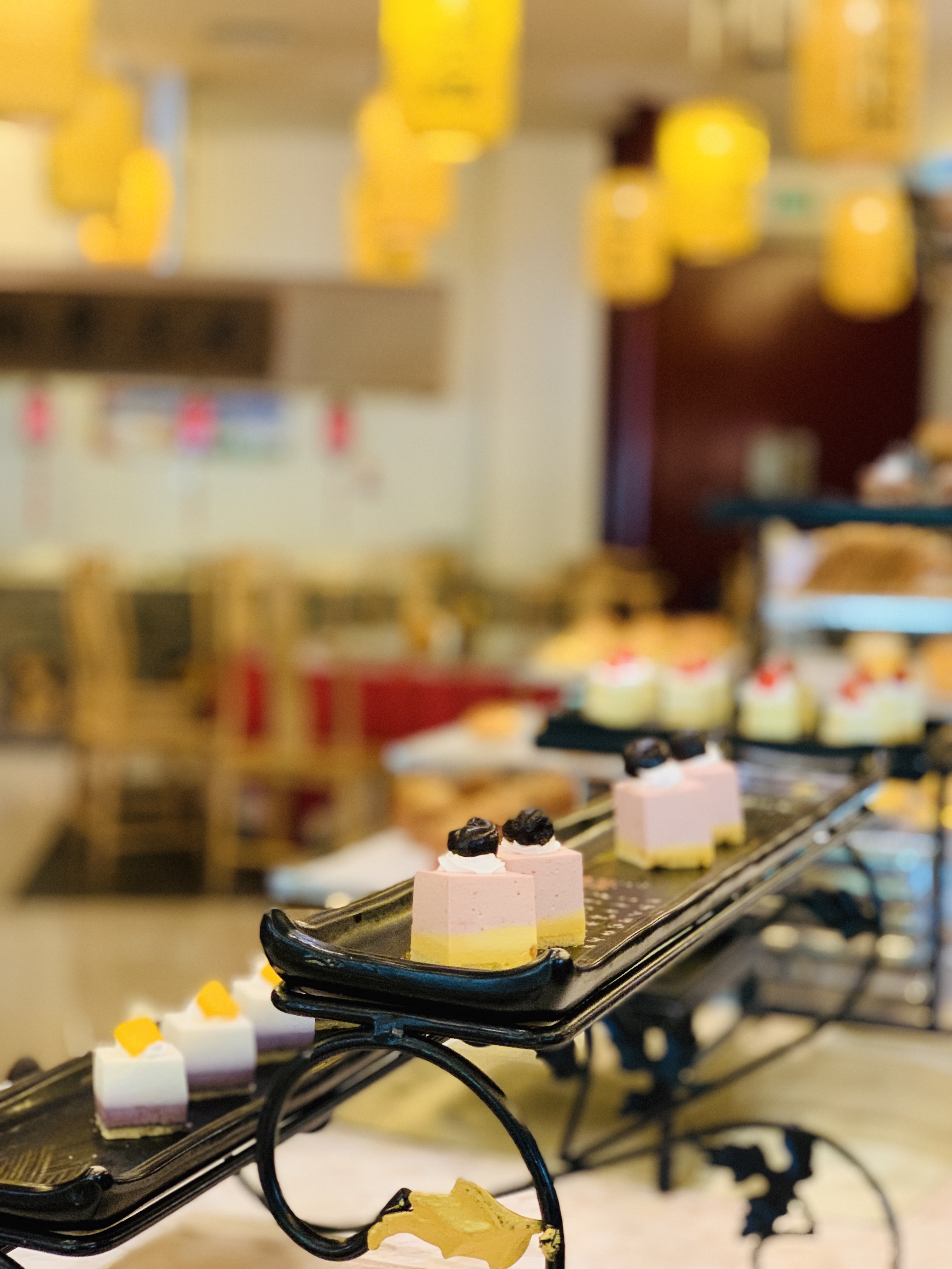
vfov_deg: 36.8
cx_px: 476
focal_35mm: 52
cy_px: 634
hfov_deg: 28.0
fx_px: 1907
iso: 400
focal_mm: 6
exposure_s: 1/60
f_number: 2.4
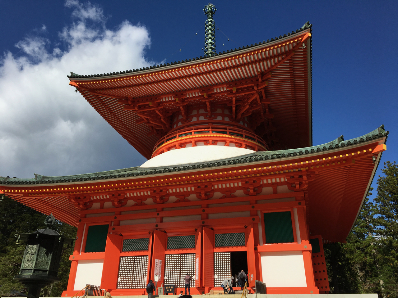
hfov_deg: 61.7
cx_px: 199
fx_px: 333
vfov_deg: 48.2
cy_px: 149
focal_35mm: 29
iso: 25
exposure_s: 1/3077
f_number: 2.2
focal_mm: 4.15
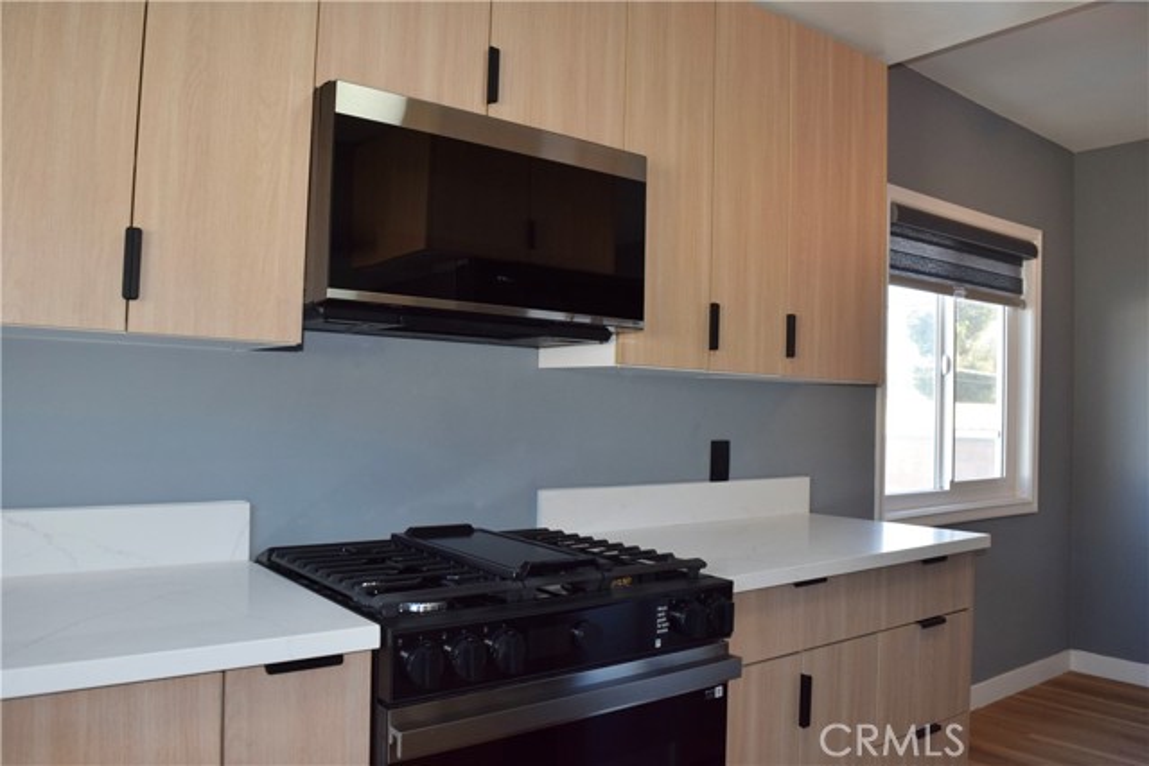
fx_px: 862
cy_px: 383
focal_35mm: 27
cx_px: 574
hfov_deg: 67.4
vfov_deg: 48.0
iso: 800
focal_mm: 18
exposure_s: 1/125
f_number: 5.6
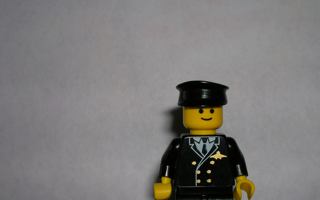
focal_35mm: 57
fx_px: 497
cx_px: 181
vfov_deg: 22.7
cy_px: 126
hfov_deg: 35.6
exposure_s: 1/60.1
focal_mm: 7.7
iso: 50
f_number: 5.4
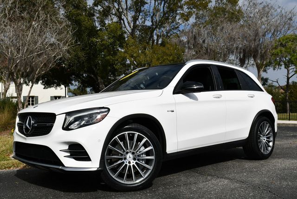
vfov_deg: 33.5
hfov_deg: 48.4
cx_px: 148
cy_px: 100
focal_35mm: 40
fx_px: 330
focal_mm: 20
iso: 100
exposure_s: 1/500
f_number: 11
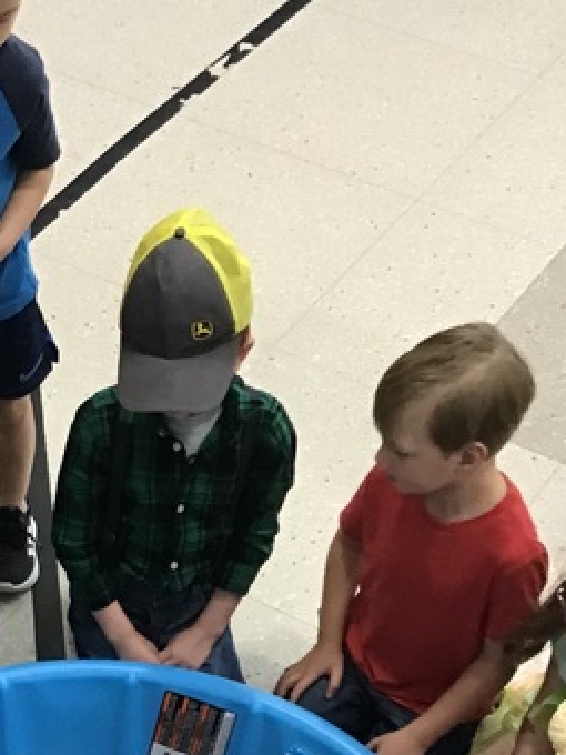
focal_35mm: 73
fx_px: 1591
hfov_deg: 19.8
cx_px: 49
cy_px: 835
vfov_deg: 24.8
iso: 160
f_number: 2.4
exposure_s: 1/30
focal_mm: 3.3
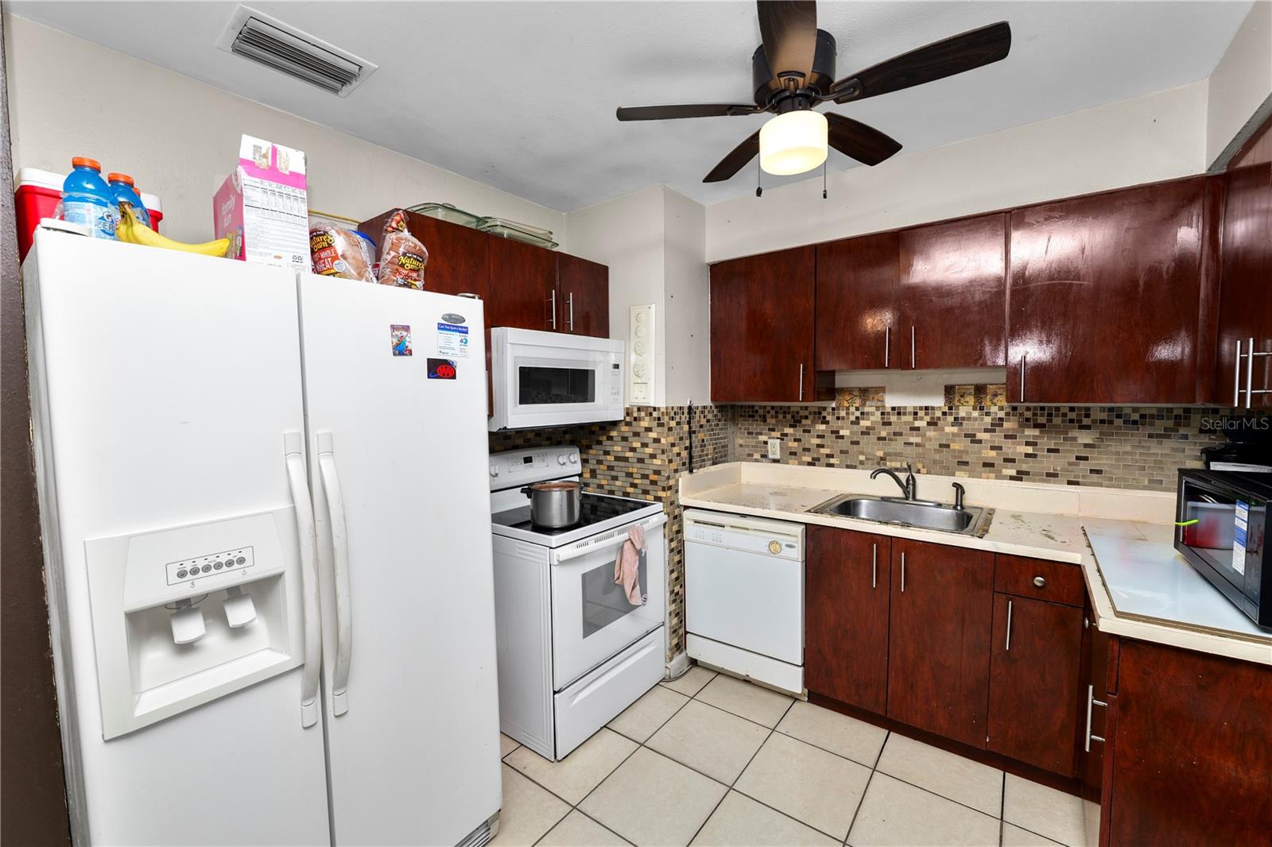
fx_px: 495
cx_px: 636
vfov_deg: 81.2
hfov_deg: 104.3
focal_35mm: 14
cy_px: 424
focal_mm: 14
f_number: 7.1
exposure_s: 1/80
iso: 320
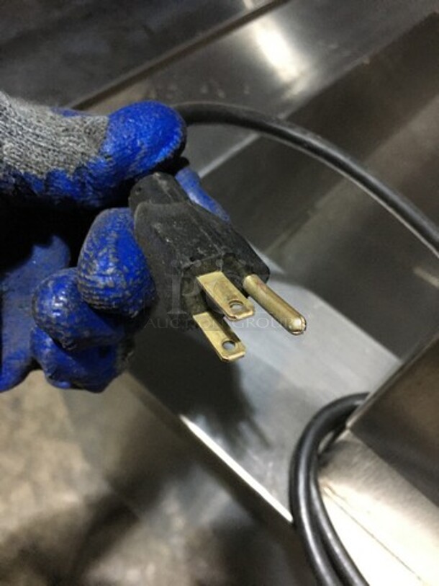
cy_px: 293
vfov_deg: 61.7
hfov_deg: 48.2
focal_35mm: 29
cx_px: 220
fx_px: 490
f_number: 2.2
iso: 64
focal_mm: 4.15
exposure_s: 1/4
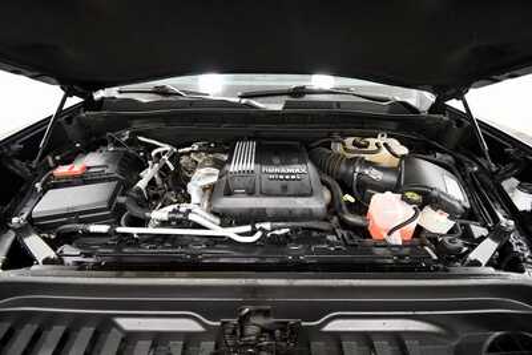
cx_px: 266
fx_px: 222
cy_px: 178
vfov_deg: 77.4
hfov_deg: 100.4
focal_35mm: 15
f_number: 4.5
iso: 3200
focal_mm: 10
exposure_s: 1/125
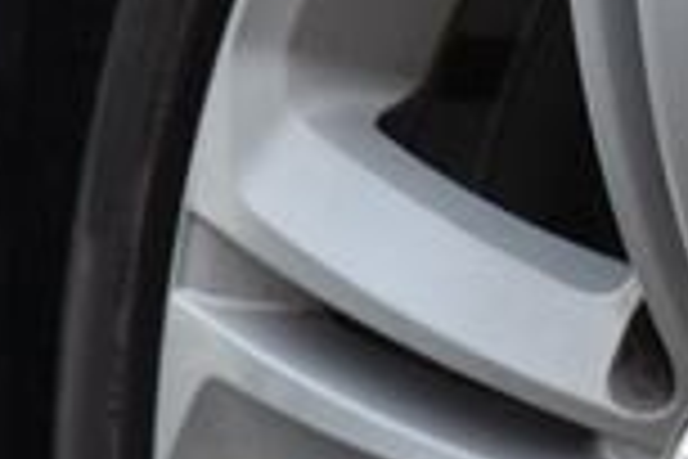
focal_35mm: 802
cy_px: -842
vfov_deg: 1.7
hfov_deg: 2.6
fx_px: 15326
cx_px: 1583
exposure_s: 1/200
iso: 500
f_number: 7.1
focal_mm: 120
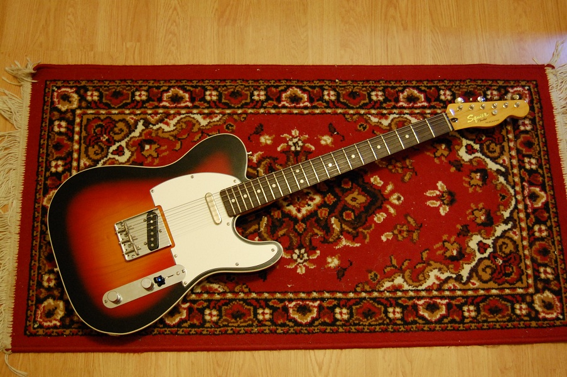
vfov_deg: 31.8
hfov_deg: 46.4
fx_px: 661
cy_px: 188
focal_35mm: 42
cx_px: 284
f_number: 4.2
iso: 1600
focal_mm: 28
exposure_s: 1/8
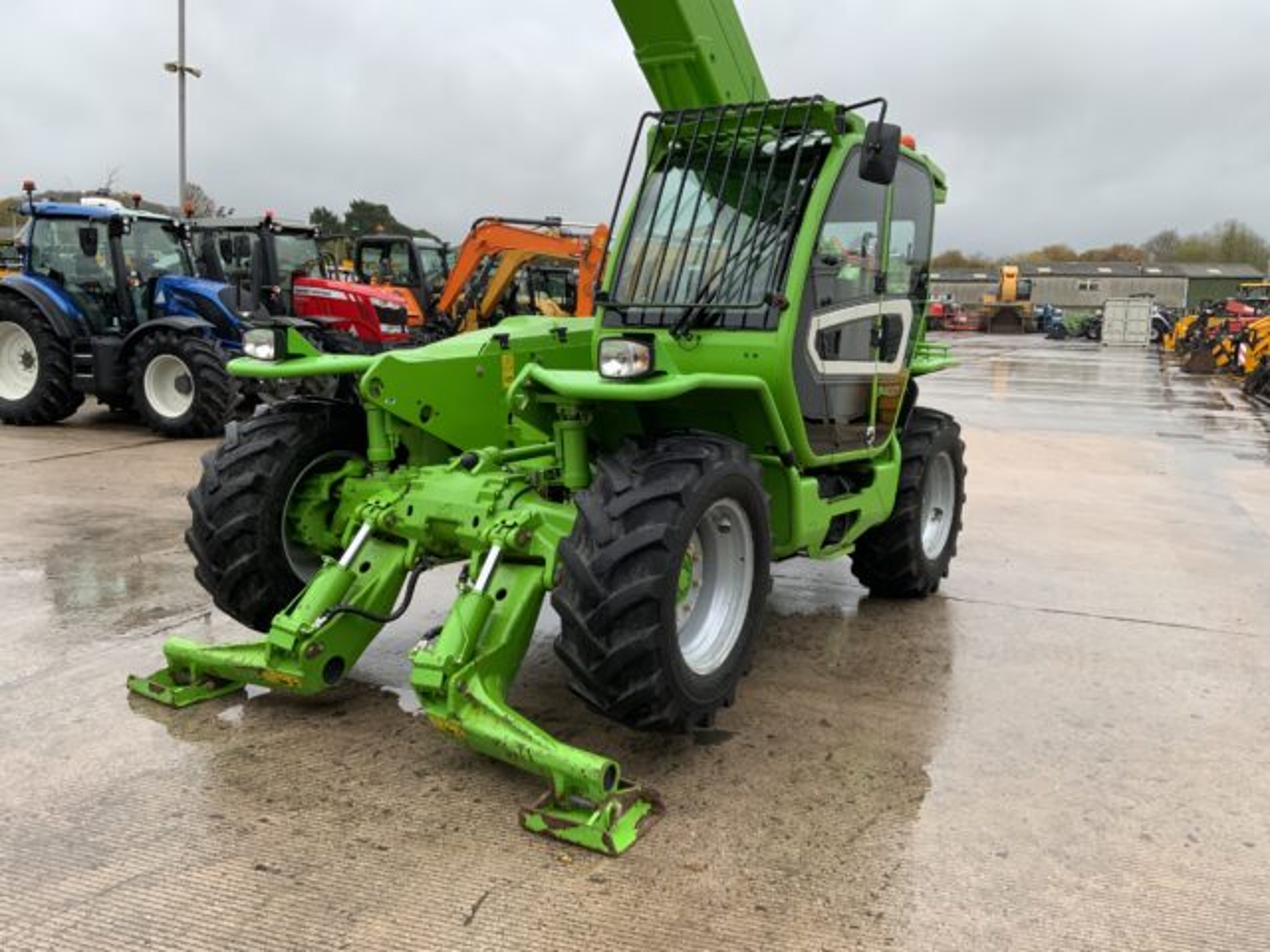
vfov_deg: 48.2
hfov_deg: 61.7
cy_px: 476
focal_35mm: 29
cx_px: 635
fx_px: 1064
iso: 16
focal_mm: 3
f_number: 1.8
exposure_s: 1/303
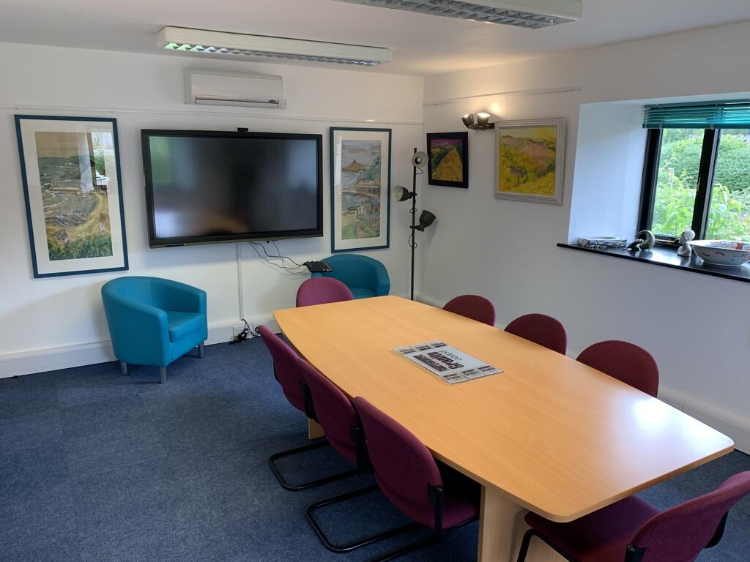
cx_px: 375
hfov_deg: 67.3
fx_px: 563
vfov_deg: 53.1
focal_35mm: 26
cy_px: 281
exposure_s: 1/100
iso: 80
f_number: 1.8
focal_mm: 4.25
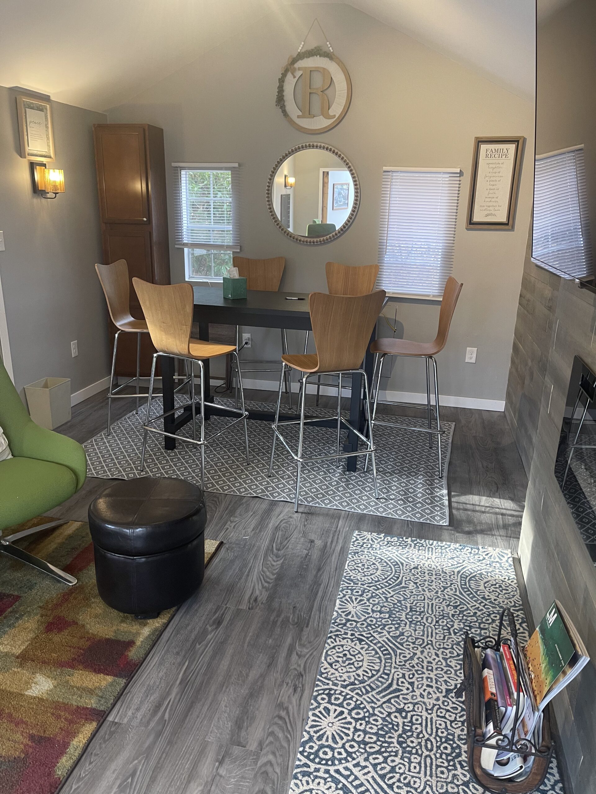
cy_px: 397
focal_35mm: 25
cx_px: 298
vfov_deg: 69.4
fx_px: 574
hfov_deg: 54.9
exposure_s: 1/60
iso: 160
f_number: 1.6
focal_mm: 5.1
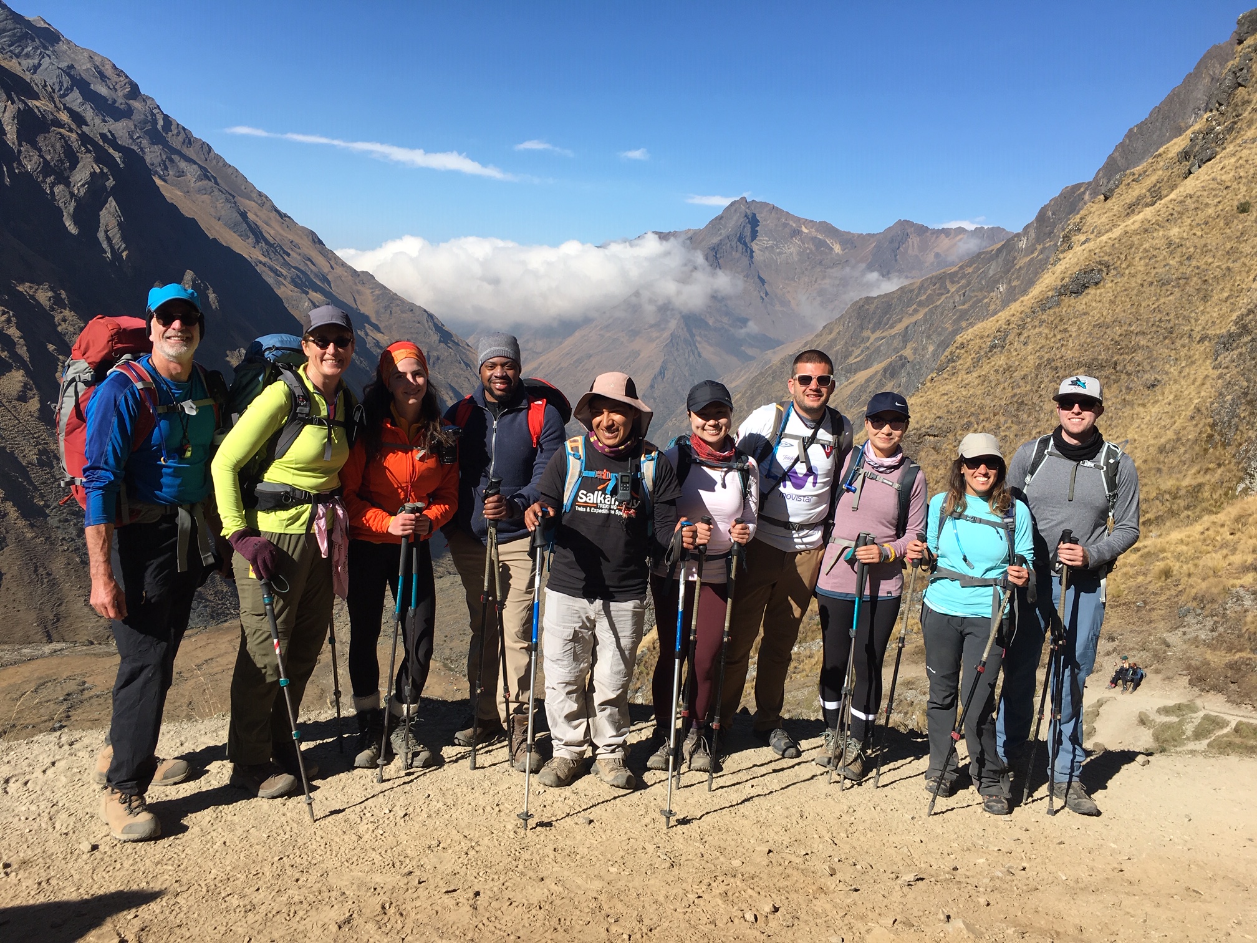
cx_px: 628
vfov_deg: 48.2
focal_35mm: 29
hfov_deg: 61.7
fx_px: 1053
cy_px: 472
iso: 25
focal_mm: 4.15
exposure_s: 1/1479
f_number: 2.2
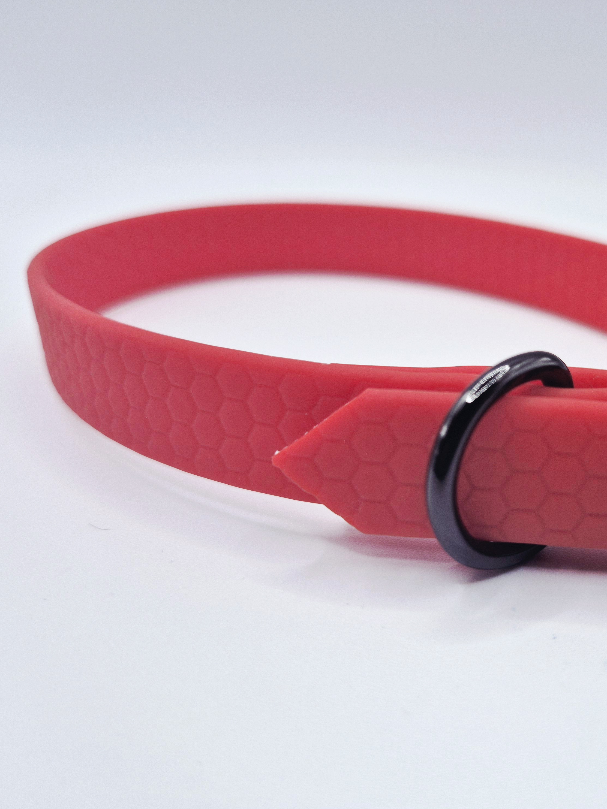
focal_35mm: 31
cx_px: 480
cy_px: 405
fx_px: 725
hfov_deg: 43.5
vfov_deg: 58.4
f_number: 1.8
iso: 40
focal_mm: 5.4
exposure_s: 1/213
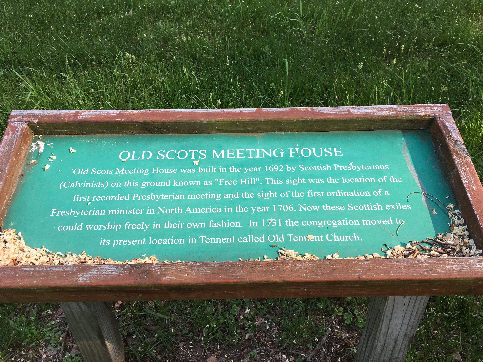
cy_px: 181
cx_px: 242
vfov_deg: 48.2
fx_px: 405
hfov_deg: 61.7
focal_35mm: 29
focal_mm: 4.15
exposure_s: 1/390
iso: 25
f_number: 2.2
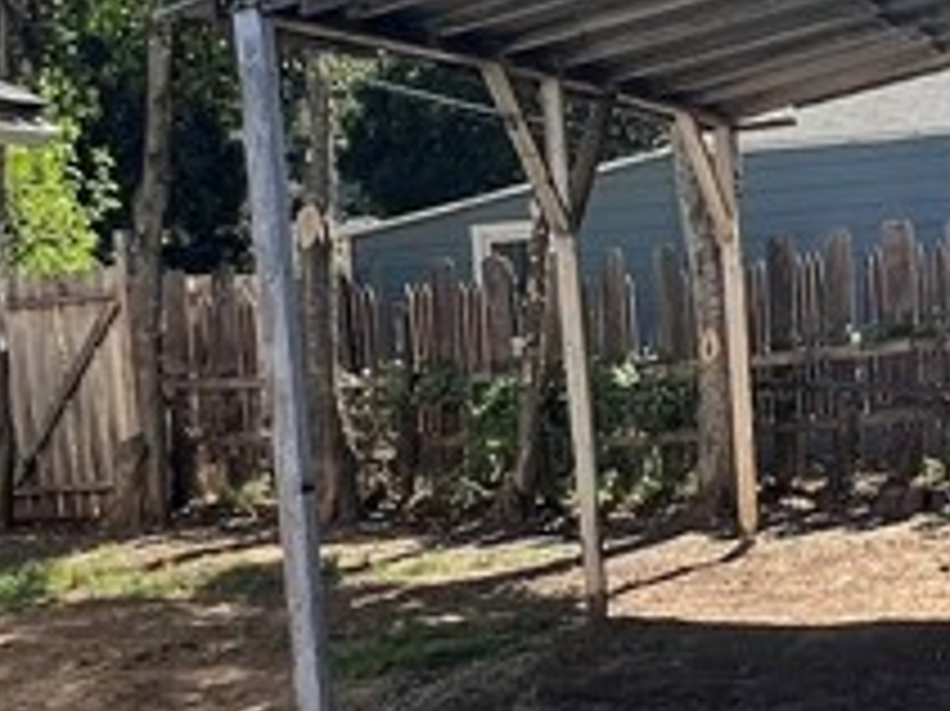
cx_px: 878
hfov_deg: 29.3
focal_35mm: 63
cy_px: 450
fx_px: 1728
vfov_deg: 23.2
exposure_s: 1/576
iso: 32
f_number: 1.8
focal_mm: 1.57
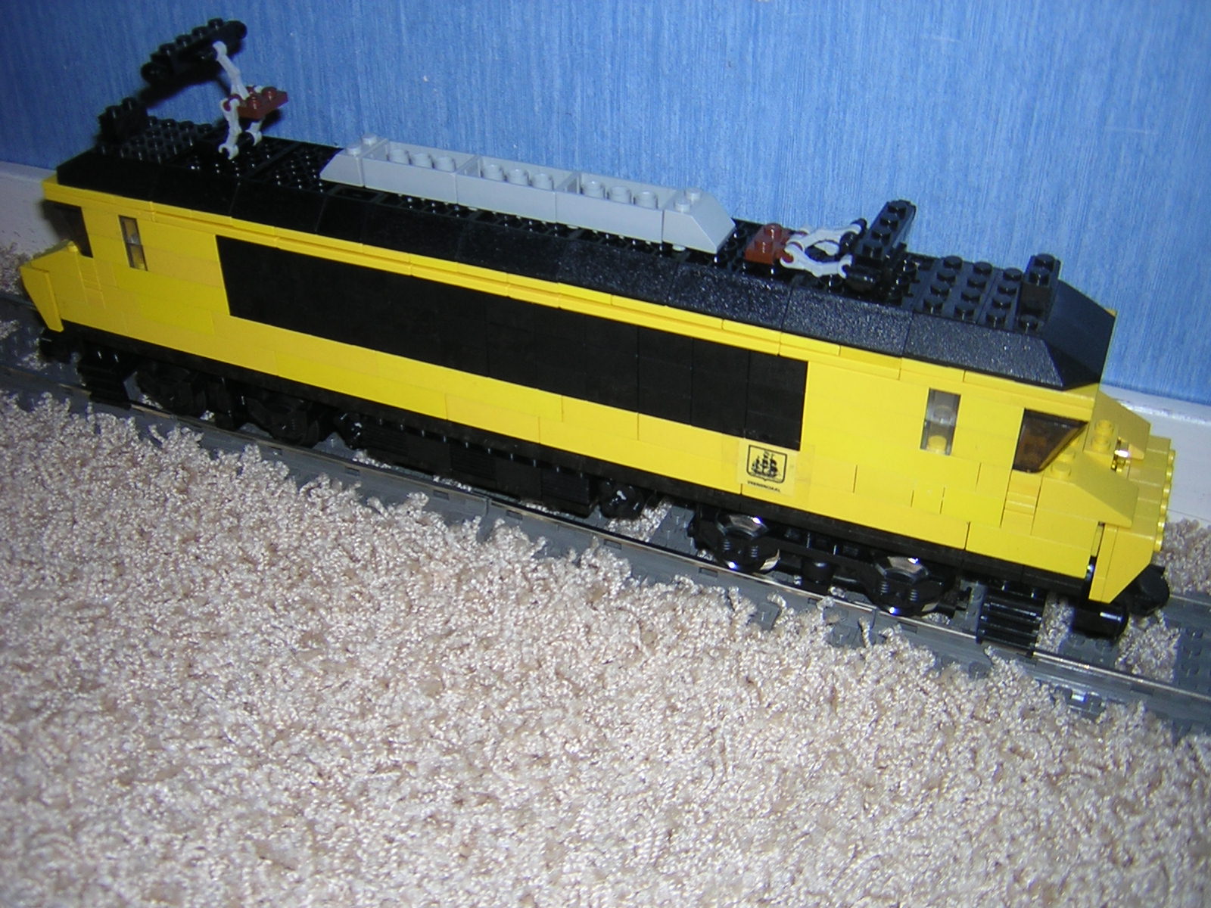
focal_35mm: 36
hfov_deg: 51.4
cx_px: 606
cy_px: 454
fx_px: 1259
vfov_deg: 39.7
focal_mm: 4.7
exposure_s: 1/60.1
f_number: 2.6
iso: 100
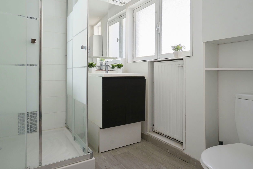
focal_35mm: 22
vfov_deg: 57.1
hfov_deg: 78.3
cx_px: 114
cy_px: 74
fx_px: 155
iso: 400
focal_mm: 17
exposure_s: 1/80
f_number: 7.1
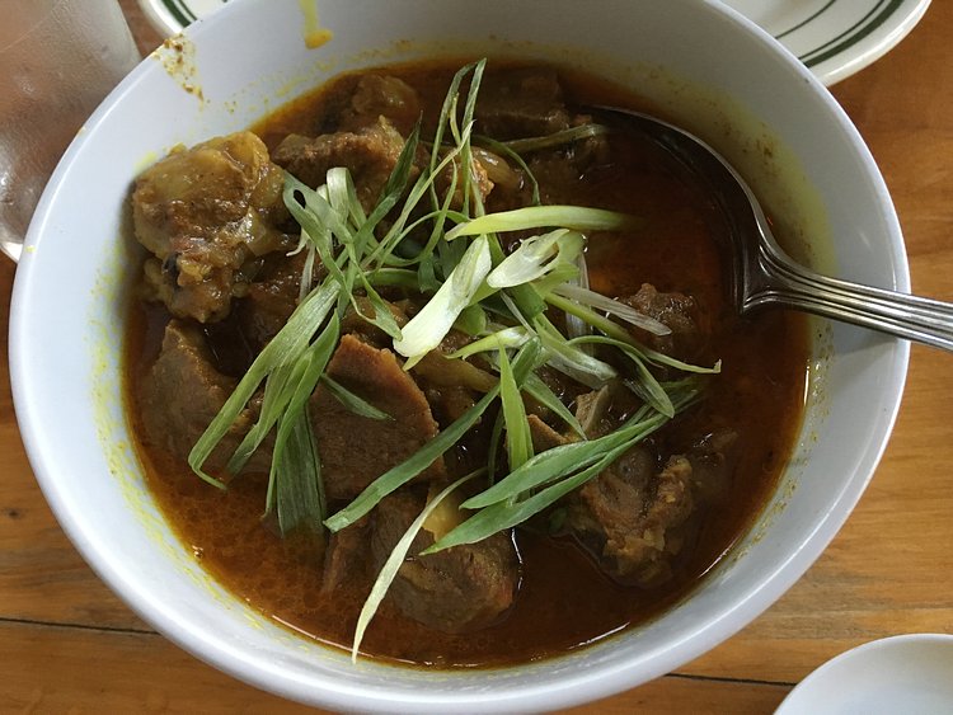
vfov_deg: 48.3
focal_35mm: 29
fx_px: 799
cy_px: 358
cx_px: 476
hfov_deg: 61.6
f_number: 2.2
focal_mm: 4.15
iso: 160
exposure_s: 1/30
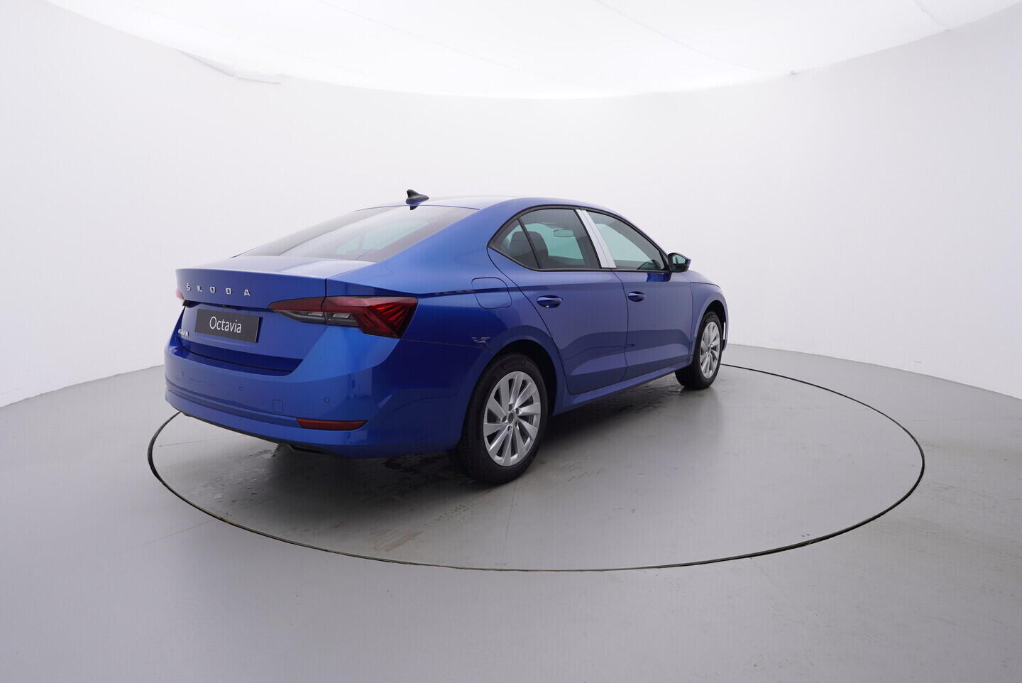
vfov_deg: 56.2
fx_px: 639
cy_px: 342
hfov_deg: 77.3
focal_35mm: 22
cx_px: 511
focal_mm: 15
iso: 200
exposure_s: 1/80
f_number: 5
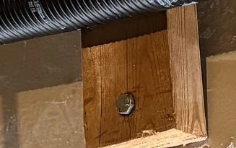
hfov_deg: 12.2
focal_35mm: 171
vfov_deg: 7.7
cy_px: 34
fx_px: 1101
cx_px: 189
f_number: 1.8
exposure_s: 1/40
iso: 800
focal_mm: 6.8
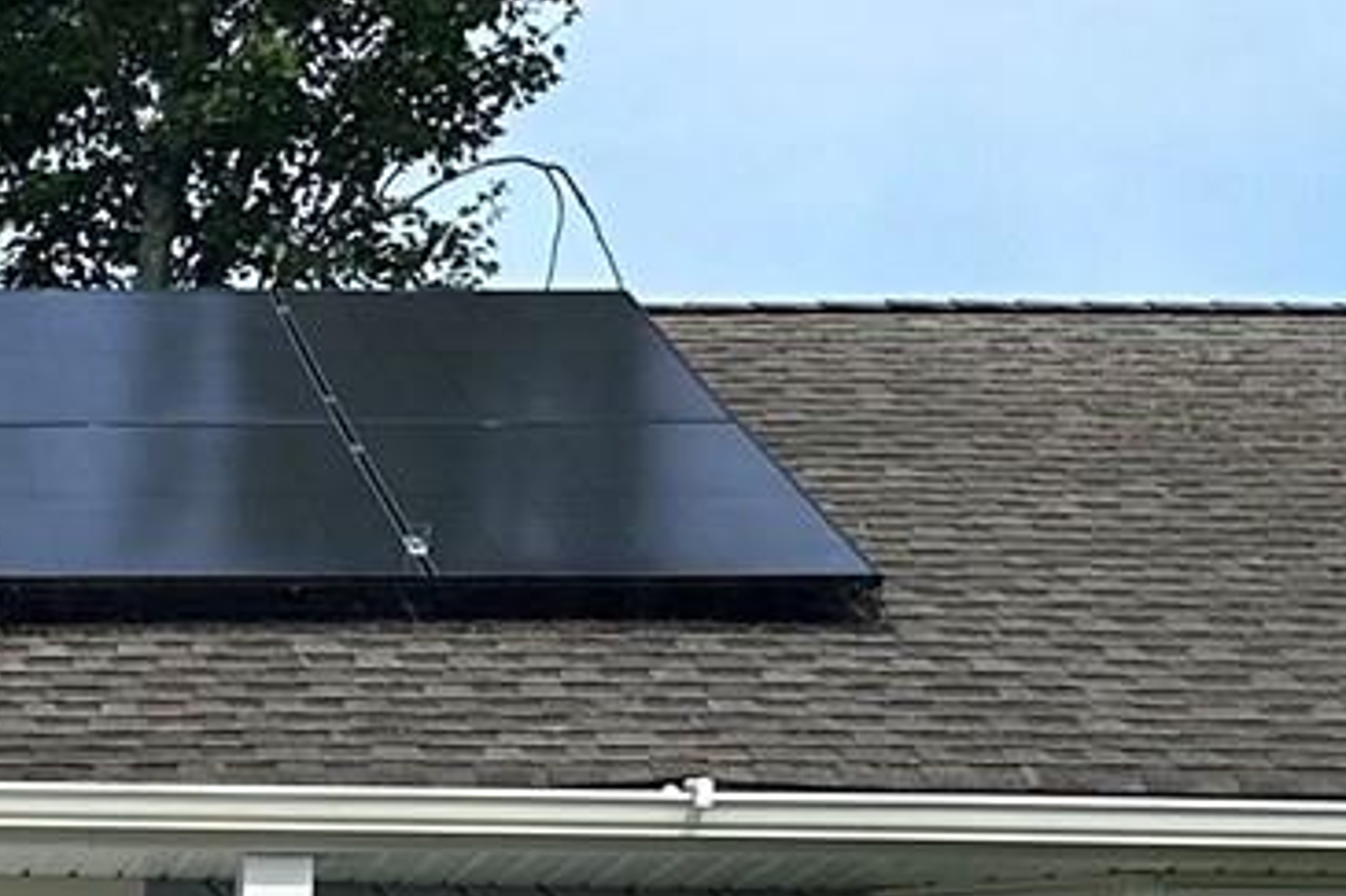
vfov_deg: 9.2
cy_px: 1766
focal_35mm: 140
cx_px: -738
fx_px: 5232
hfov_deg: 13.7
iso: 80
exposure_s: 1/3861
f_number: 1.78
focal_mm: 6.86
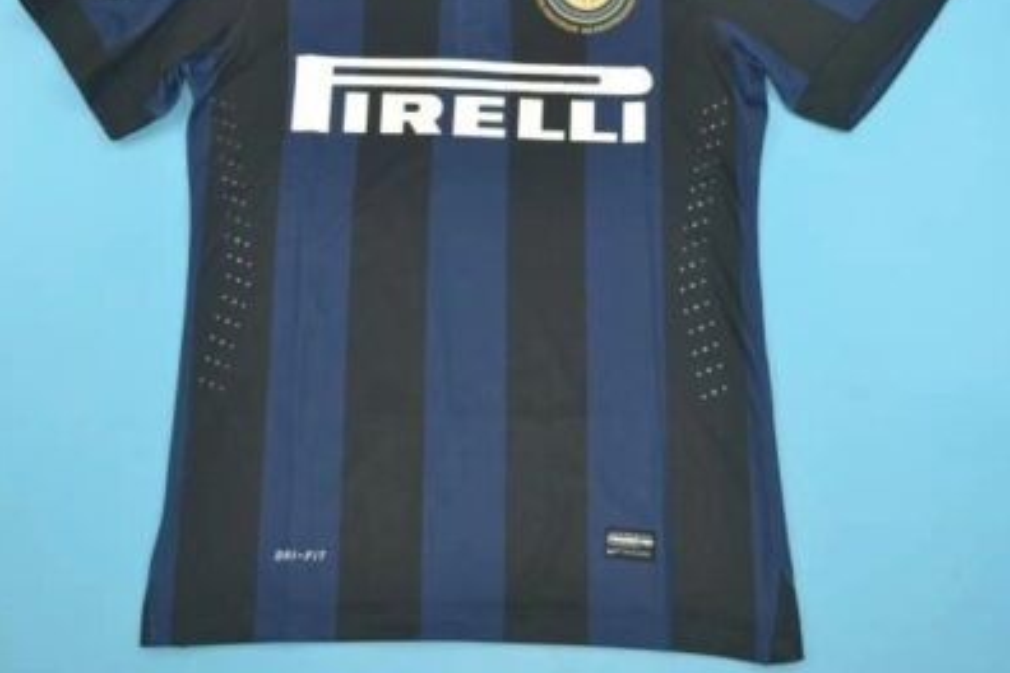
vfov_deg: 26.8
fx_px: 1403
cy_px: 206
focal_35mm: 50
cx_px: 472
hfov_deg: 39.6
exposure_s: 1/100
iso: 200
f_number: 4
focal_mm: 22
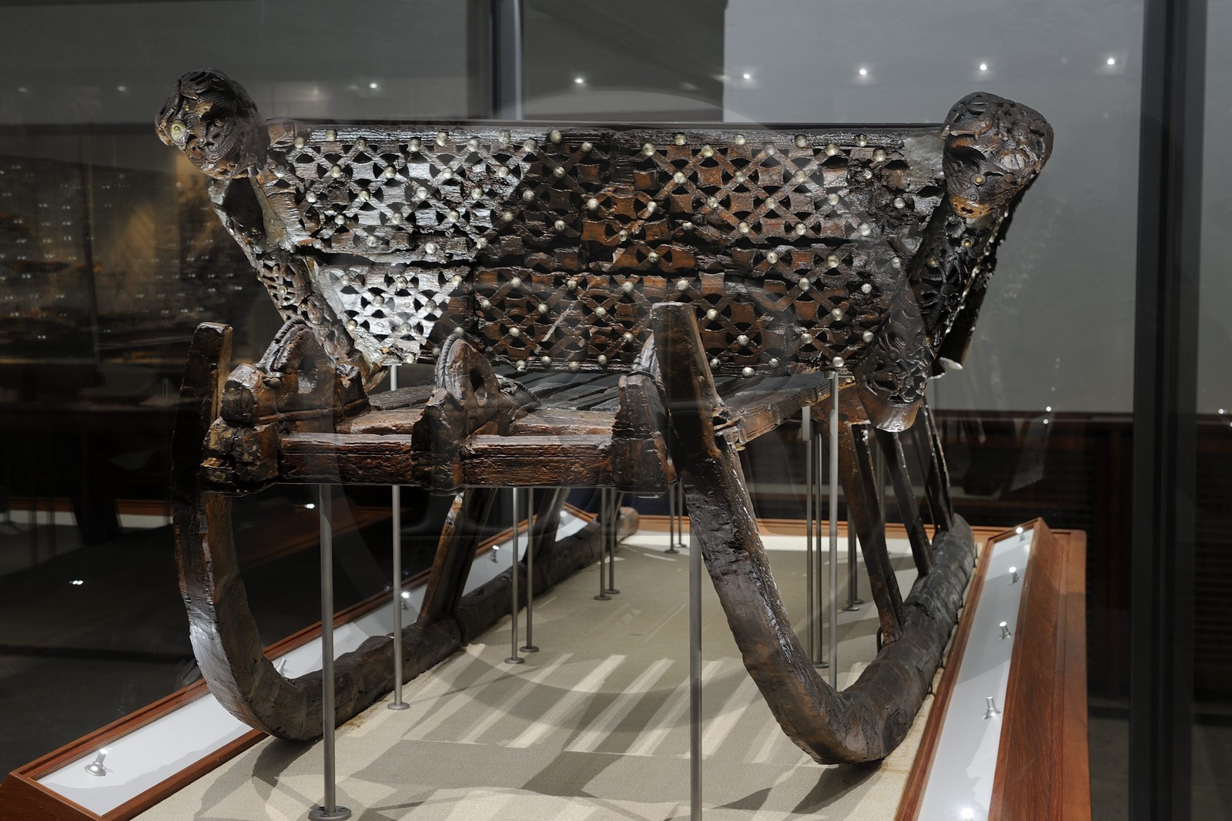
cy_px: 410
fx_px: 1642
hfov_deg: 41.1
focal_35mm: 48
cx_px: 616
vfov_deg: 28.1
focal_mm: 48
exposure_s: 1.3
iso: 200
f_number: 8
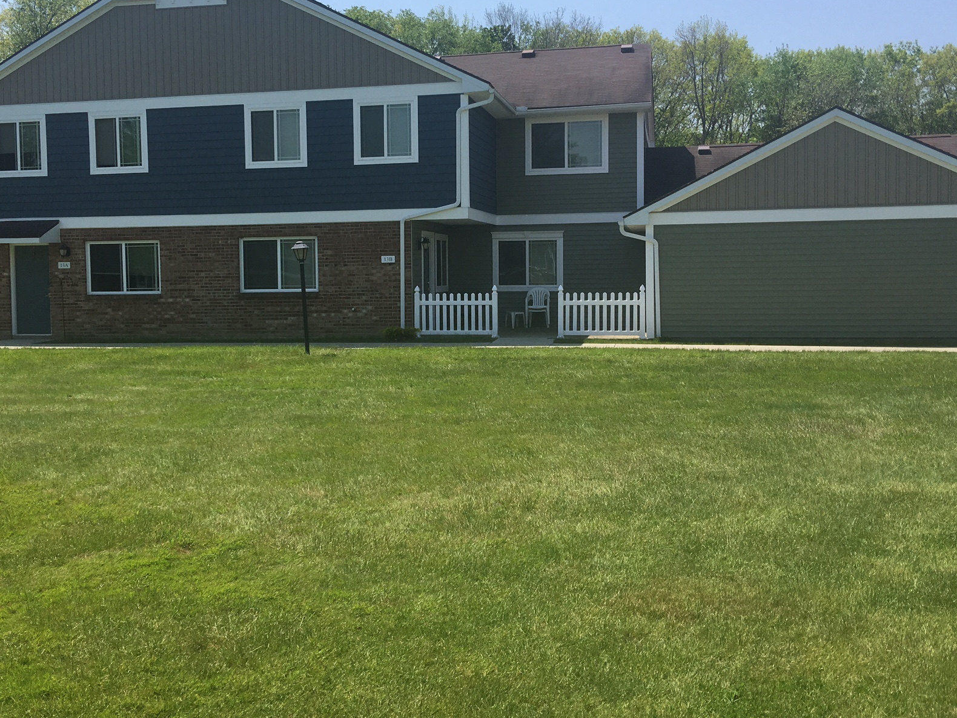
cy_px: 326
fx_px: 1023
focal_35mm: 37
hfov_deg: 50.1
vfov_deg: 38.6
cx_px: 441
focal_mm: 4.15
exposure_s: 1/1538
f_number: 2.2
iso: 25
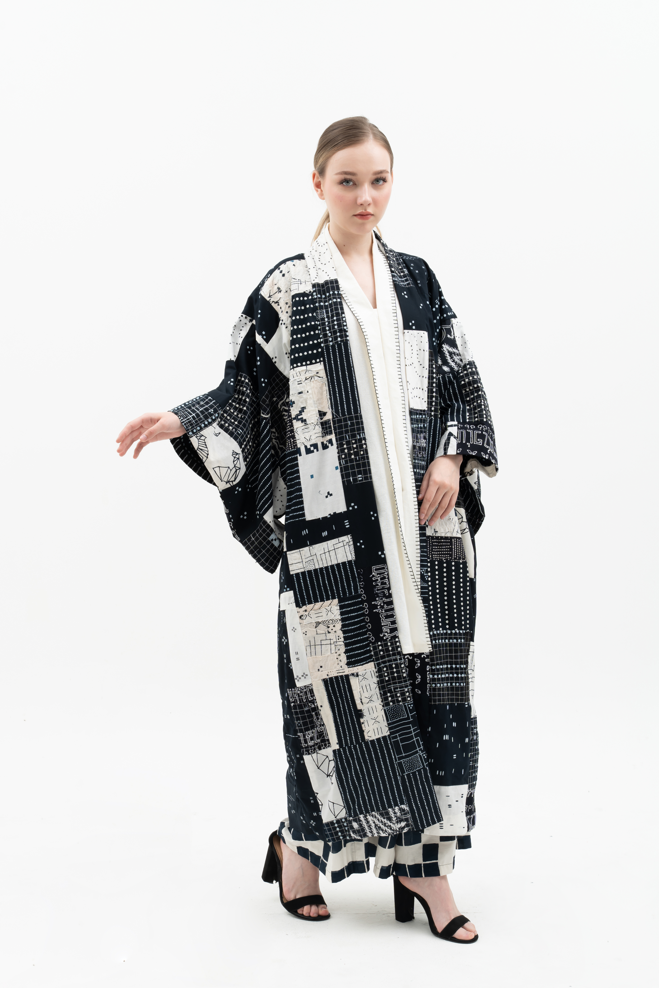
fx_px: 1290
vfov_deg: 41.9
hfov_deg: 28.6
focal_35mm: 47
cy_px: 494
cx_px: 330
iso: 100
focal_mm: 47
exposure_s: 1/160
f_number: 11
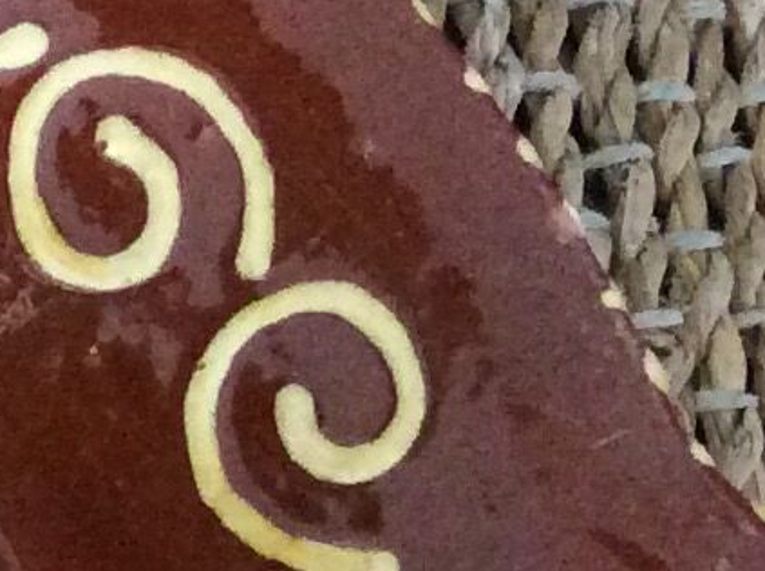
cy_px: 992
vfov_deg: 7.4
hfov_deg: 9.1
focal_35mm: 196
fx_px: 4325
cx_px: -1025
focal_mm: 3.3
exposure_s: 1/20
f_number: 2.4
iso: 320
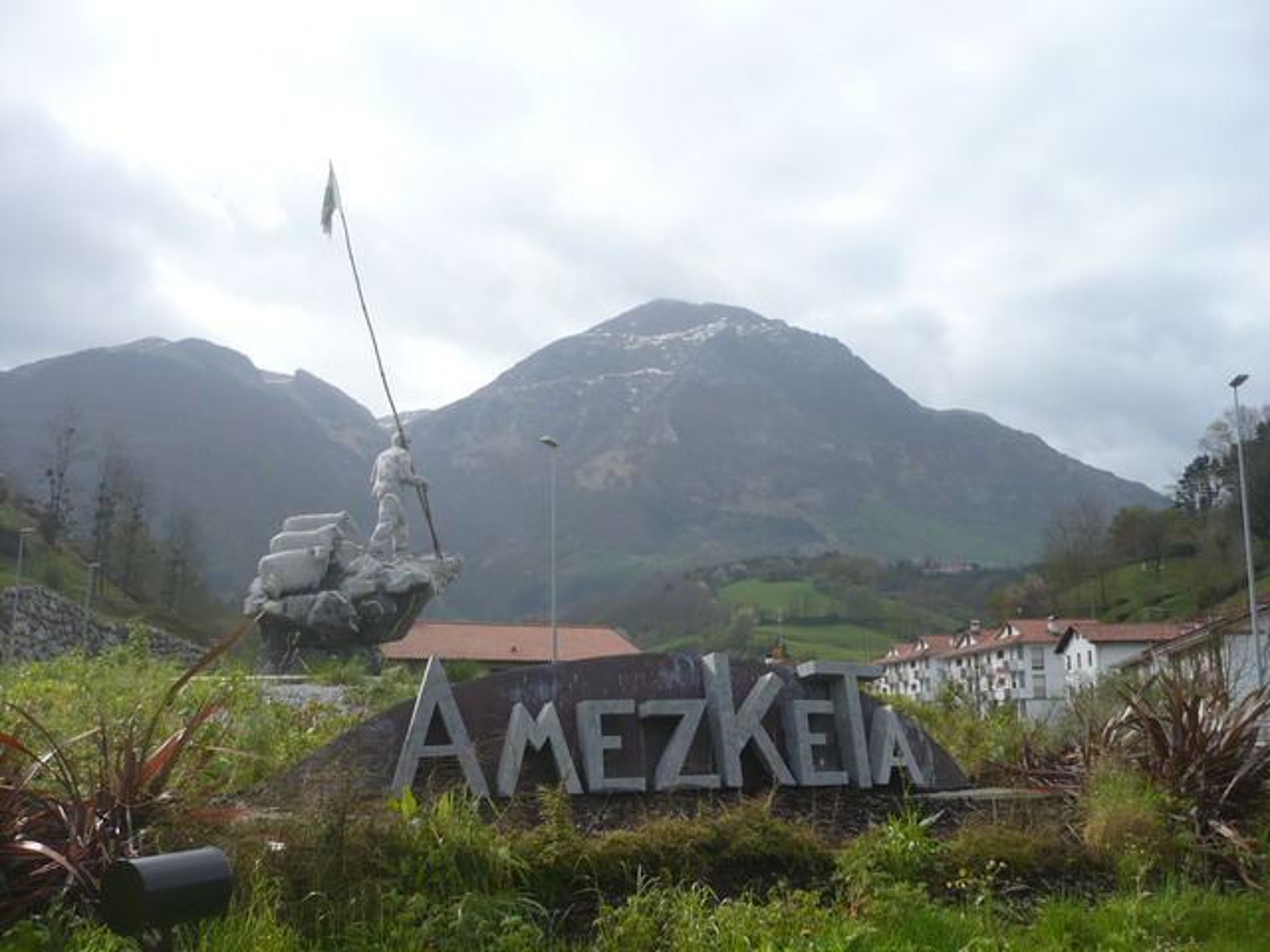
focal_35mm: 35
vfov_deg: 40.7
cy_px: 476
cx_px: 635
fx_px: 1284
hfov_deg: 52.6
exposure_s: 1/1000
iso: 100
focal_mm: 5.8
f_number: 2.8
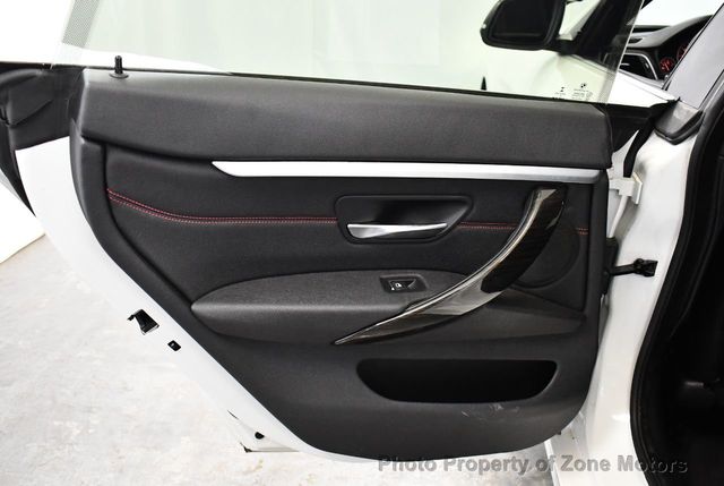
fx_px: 725
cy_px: 243
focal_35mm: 36
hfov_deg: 53.1
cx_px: 362
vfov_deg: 37.0
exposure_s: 1/125
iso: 3200
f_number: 3.5
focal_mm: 18
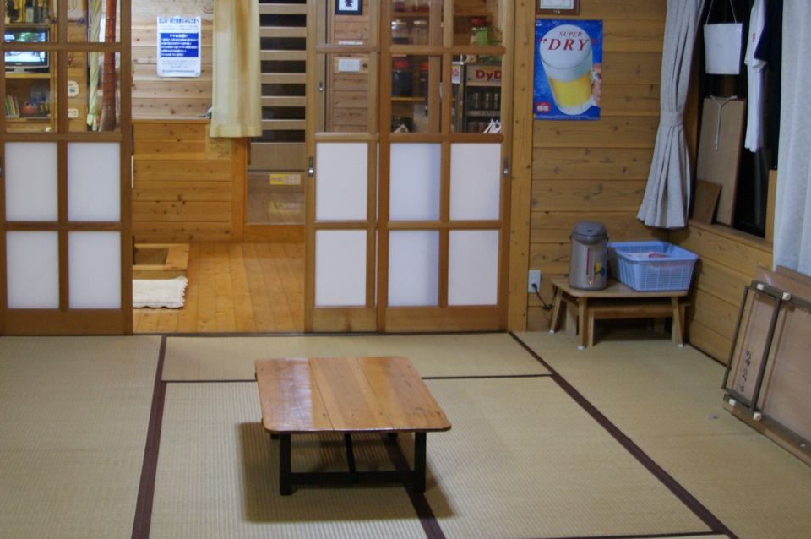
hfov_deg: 39.3
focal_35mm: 50
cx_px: 291
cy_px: 177
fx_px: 1125
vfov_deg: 26.8
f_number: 3.5
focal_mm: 20
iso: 400
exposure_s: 1/25
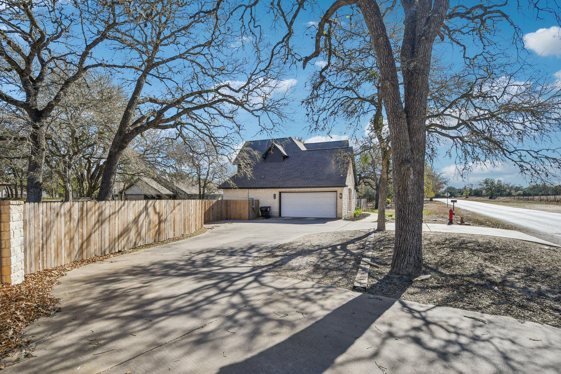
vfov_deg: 67.4
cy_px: 187
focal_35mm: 18
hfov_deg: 90.0
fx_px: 280
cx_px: 280
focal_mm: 12
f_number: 8
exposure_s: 1/1000
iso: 400
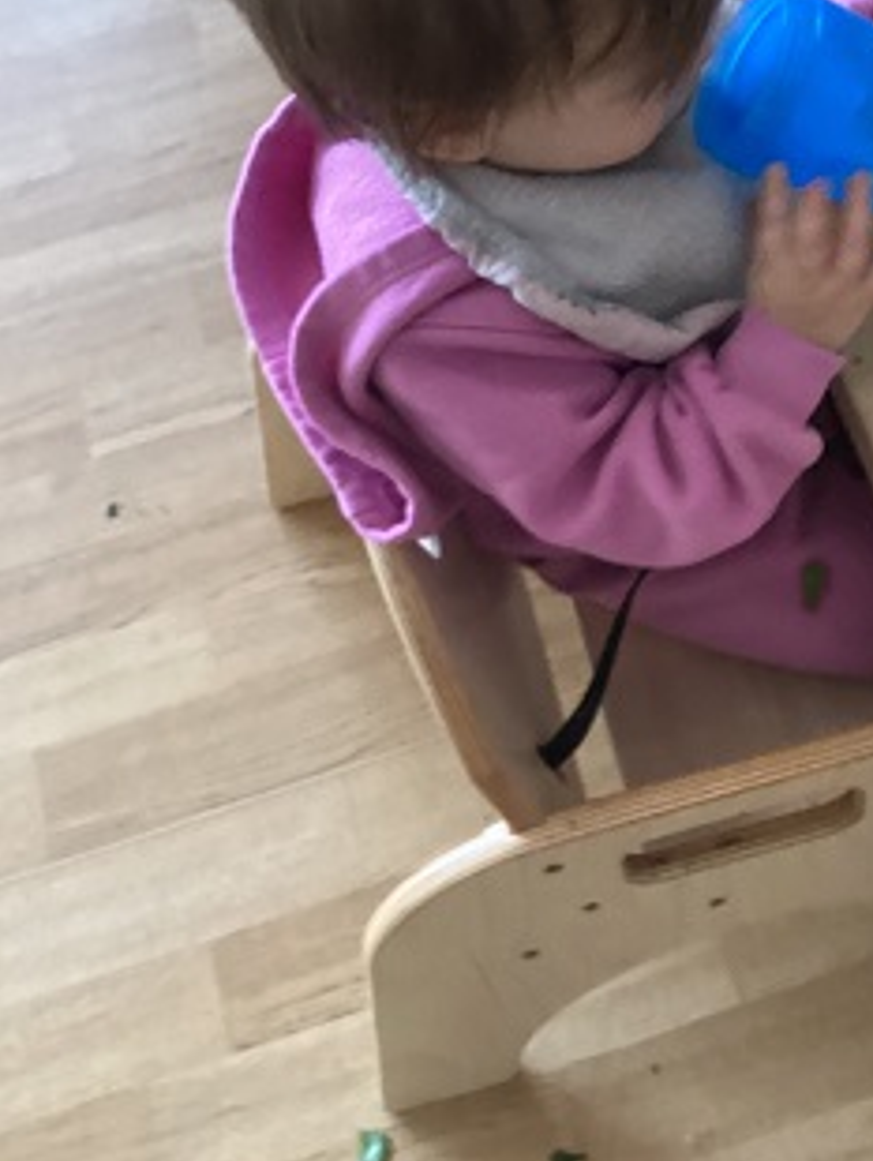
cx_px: 579
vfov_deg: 37.6
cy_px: 363
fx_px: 1679
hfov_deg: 29.0
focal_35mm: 50
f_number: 2.4
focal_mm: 3.3
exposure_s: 1/30
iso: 320
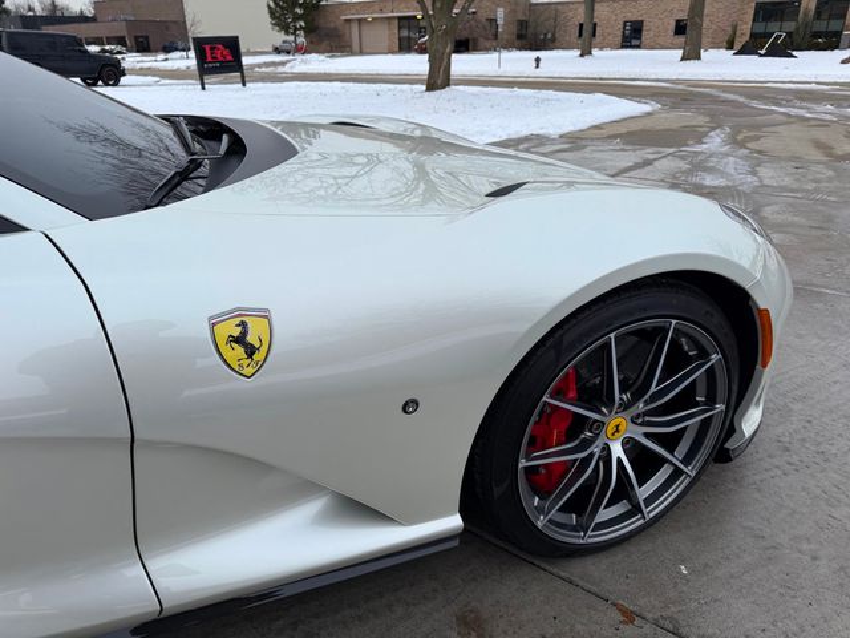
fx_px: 589
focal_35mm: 24
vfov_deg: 56.8
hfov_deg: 71.6
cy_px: 319
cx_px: 425
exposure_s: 1/1337
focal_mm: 6.76
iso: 80
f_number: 1.78
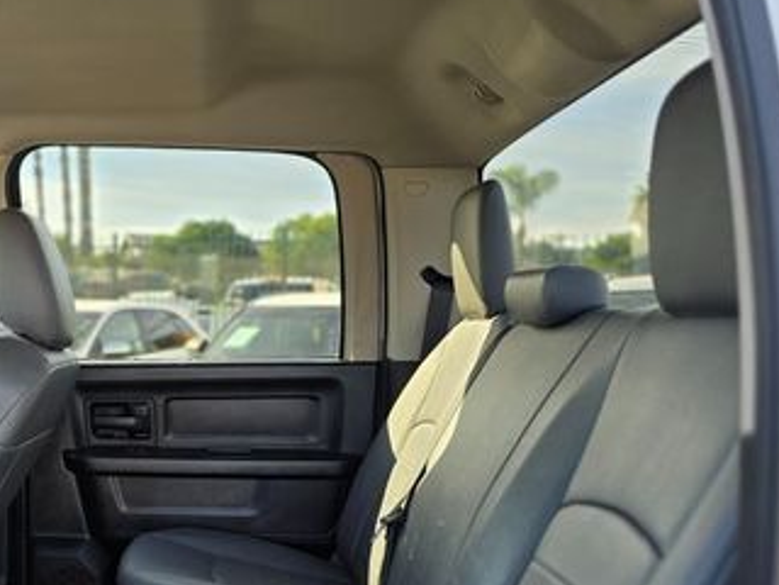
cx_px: 192
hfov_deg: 40.1
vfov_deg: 29.9
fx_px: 1035
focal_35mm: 46
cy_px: 546
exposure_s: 1/180
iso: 40
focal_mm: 6.3
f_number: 1.7
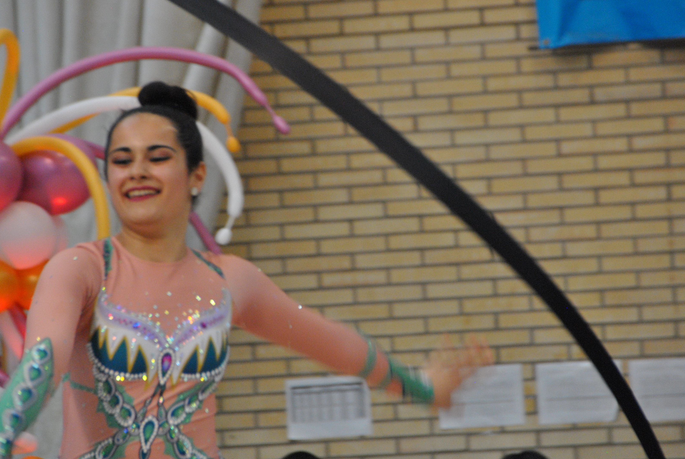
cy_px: 190
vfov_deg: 3.8
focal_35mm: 361
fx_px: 6877
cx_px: 311
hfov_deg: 5.7
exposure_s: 1/125
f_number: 6.3
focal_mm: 200
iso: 800
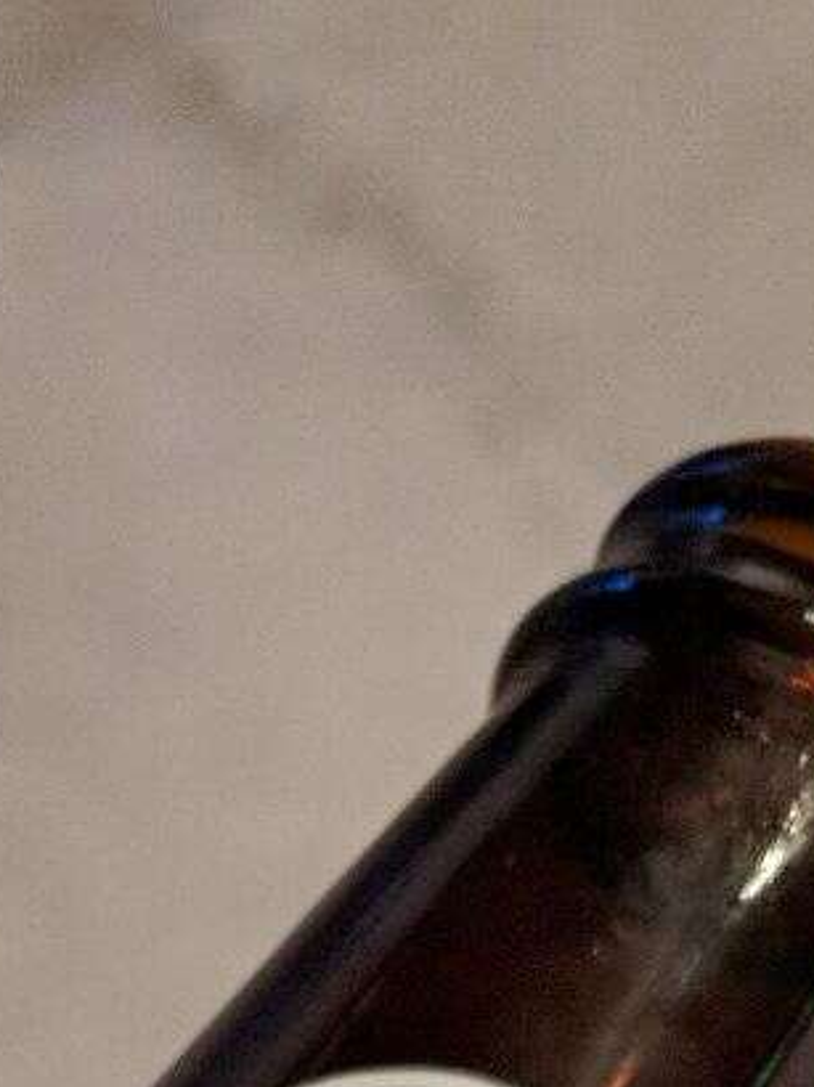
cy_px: 2710
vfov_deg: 11.6
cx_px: -549
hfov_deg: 10.4
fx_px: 4237
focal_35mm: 135
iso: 439
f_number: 1.8
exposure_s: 1/33.4
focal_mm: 4.44
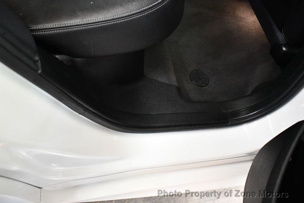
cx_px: 152
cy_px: 102
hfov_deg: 53.1
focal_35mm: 36
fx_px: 304
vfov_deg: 36.9
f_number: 3.5
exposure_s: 1/60
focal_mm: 18
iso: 5600
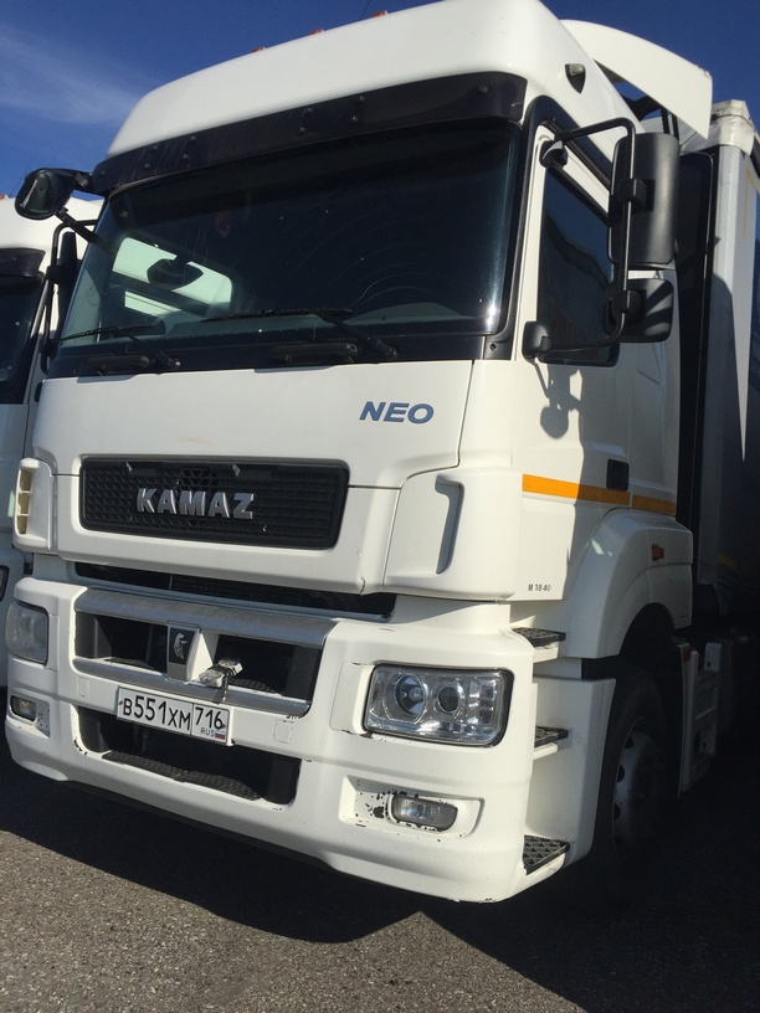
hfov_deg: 48.2
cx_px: 380
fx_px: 849
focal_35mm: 29
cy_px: 506
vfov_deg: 61.7
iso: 32
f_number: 2.2
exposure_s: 1/5650
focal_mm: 4.15
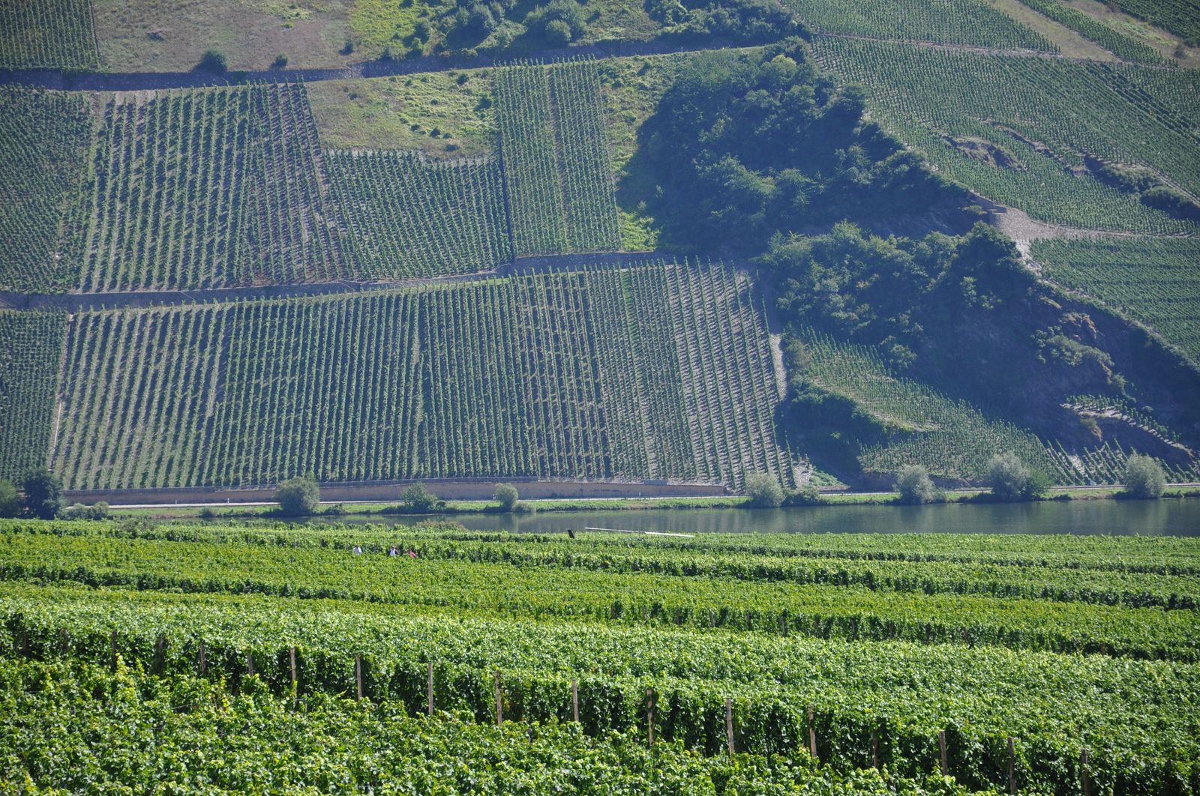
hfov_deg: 13.1
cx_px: 600
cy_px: 398
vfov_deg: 8.7
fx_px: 5243
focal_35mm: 158
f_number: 5.6
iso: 220
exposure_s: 1/500
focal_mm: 105
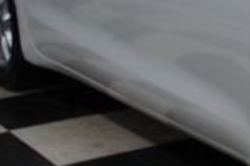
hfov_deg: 14.4
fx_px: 874
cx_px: 442
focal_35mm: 126
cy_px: -2
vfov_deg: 10.8
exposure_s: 1/40
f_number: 4.5
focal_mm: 20
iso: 200
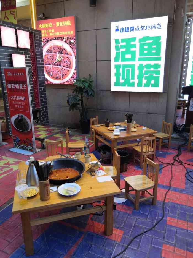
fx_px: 201
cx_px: 96
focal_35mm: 27
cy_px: 129
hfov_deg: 51.4
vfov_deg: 65.3
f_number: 1.8
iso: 160
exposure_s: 1/50
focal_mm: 3.95
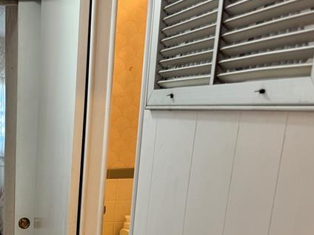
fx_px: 526
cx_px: -53
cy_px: 276
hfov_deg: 29.1
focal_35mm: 58
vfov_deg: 23.3
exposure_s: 1/60
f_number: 1.78
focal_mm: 6.76
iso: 125
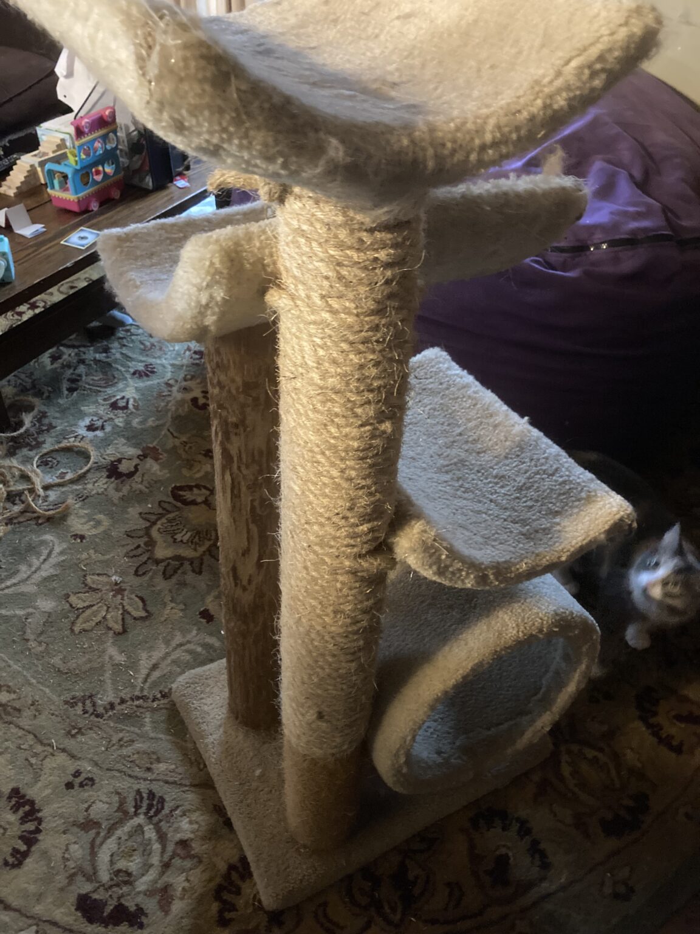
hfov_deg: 49.7
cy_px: 467
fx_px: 755
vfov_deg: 63.4
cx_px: 350
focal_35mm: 28
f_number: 1.8
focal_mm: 3.99
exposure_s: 1/24
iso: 640
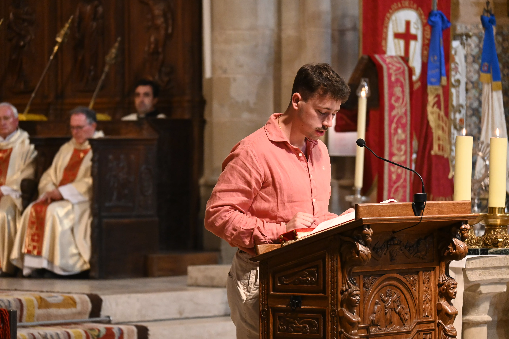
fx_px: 2969
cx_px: 254
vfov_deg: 6.5
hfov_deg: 9.8
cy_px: 170
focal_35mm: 210
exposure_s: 1/80
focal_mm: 140
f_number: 5.3
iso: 3200
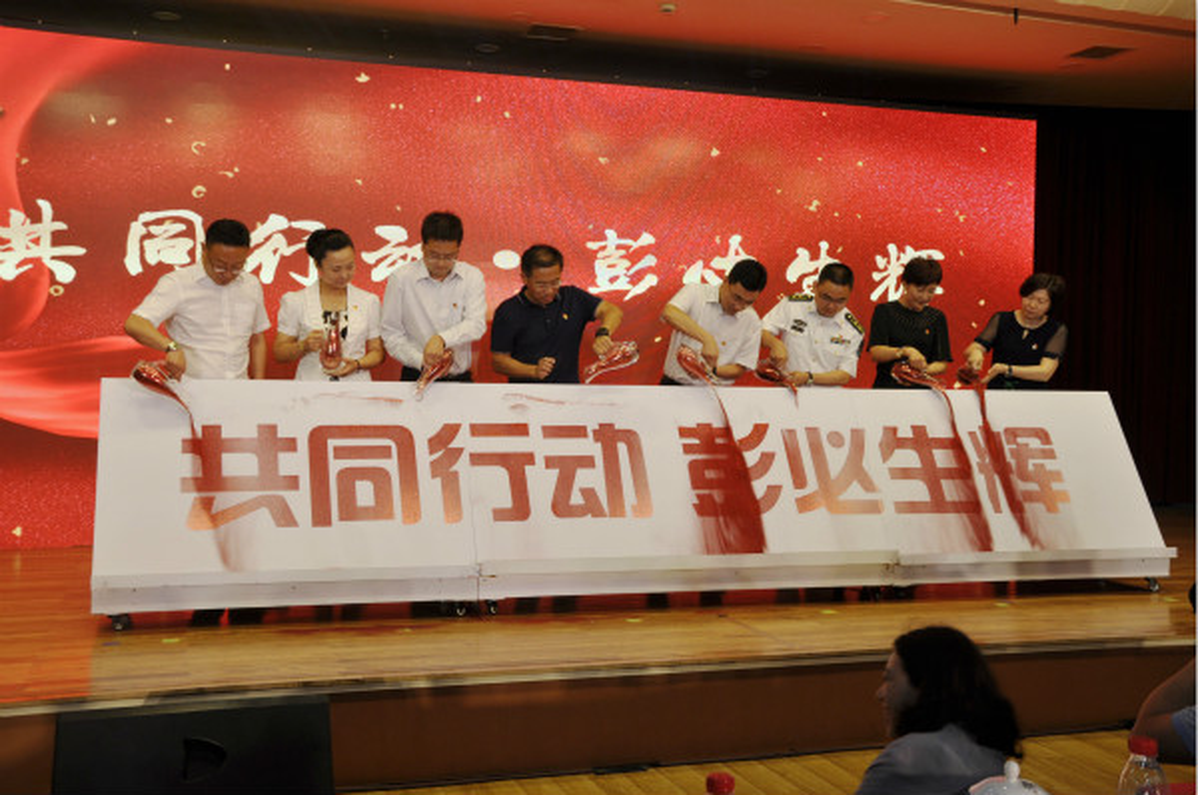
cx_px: 599
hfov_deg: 49.6
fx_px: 1296
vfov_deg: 34.1
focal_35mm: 39
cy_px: 398
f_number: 7.1
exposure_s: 1/50
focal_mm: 26
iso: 200
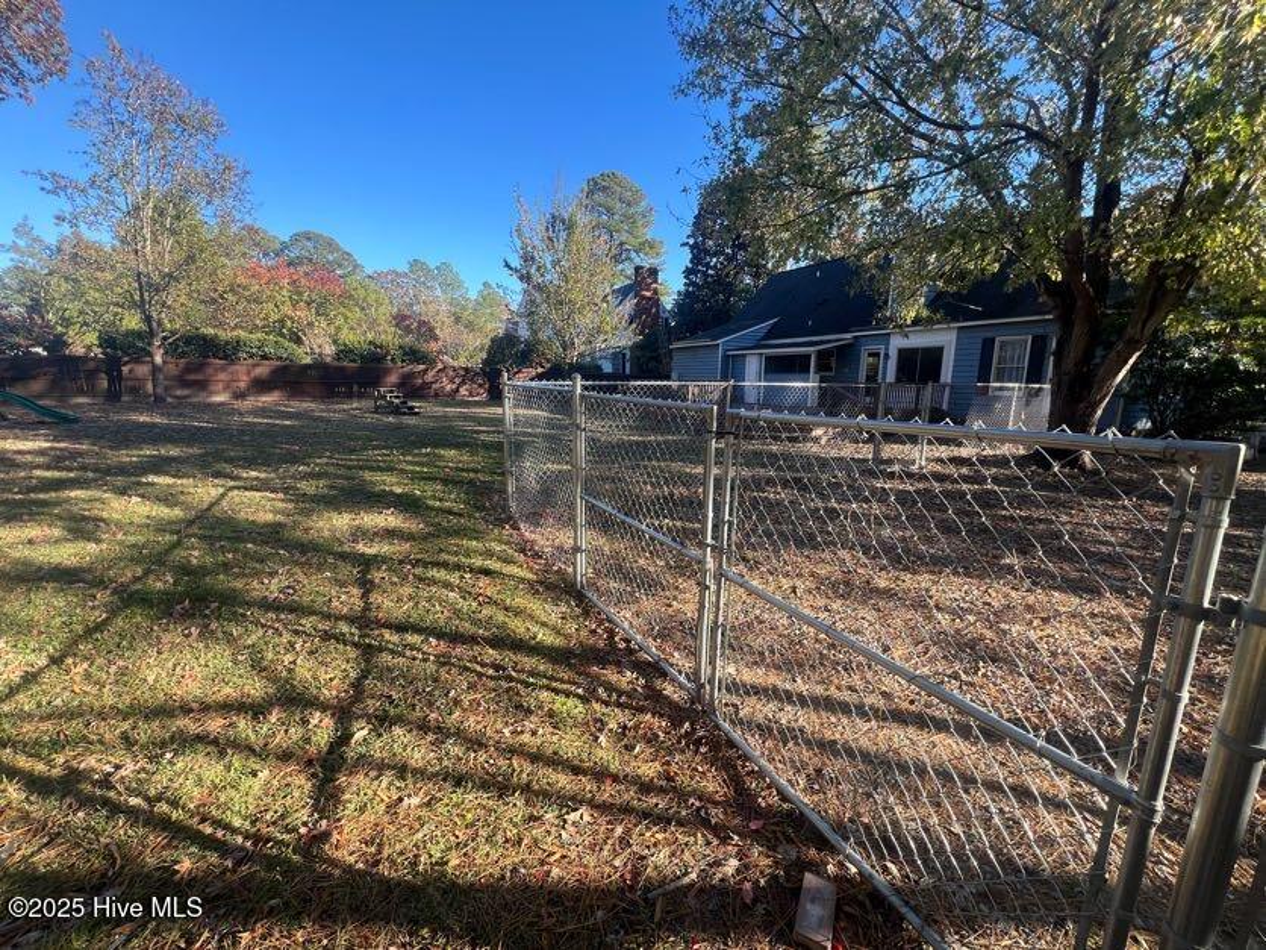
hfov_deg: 106.2
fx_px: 475
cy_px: 475
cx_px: 633
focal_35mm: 13
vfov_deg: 89.9
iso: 32
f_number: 1.8
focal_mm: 1.57
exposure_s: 1/182
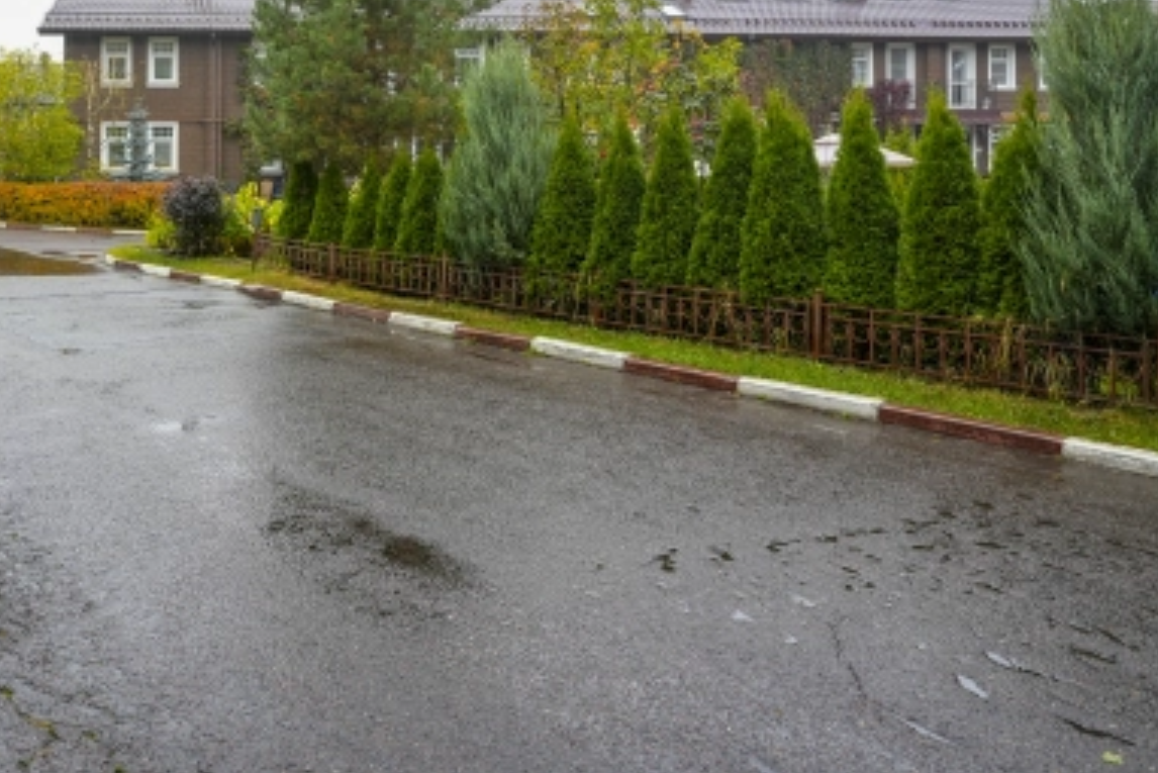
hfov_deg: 60.2
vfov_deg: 42.8
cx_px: 291
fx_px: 933
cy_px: 144
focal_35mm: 29
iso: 250
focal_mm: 17
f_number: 7.1
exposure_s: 1/25
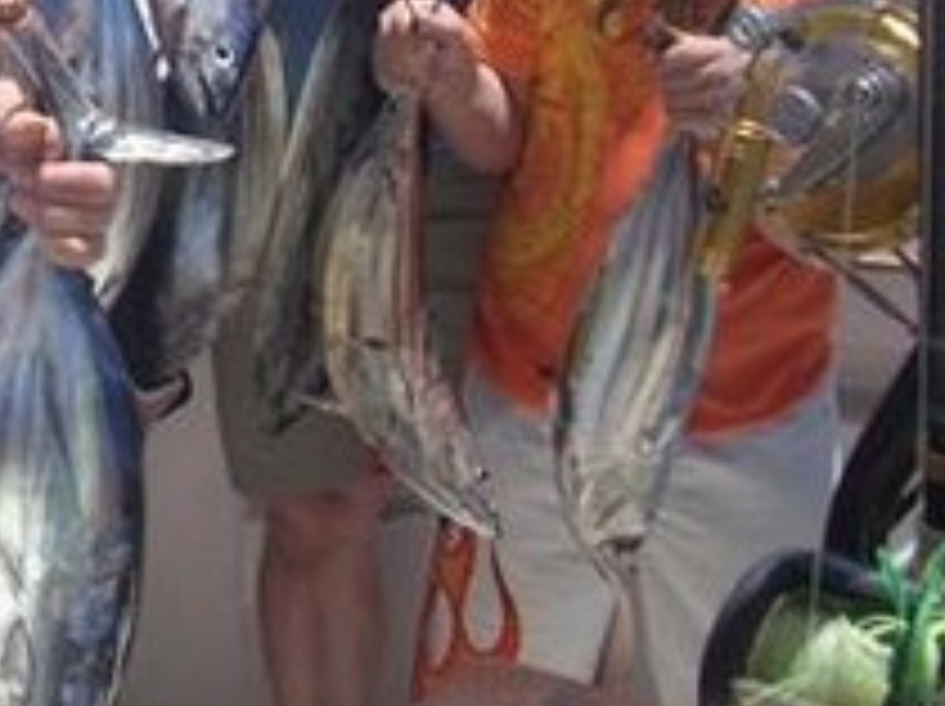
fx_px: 3027
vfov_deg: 13.1
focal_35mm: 111
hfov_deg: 16.8
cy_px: -54
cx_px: -256
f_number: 5.6
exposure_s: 1/273
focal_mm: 6.2
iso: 64
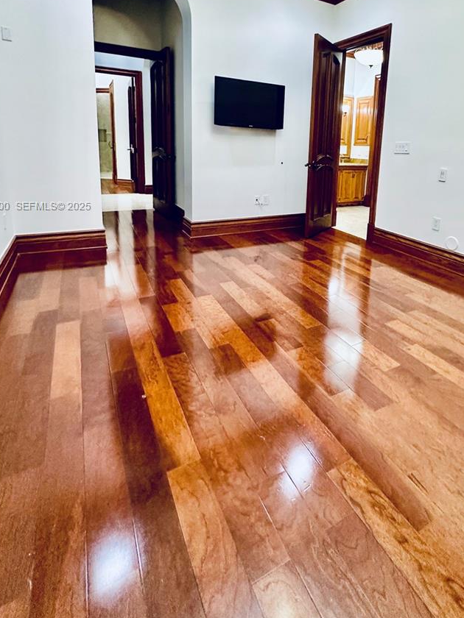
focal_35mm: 20
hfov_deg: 65.2
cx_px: 285
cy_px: 207
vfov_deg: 79.1
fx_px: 357
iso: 250
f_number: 2.2
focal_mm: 2.22
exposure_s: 1/60
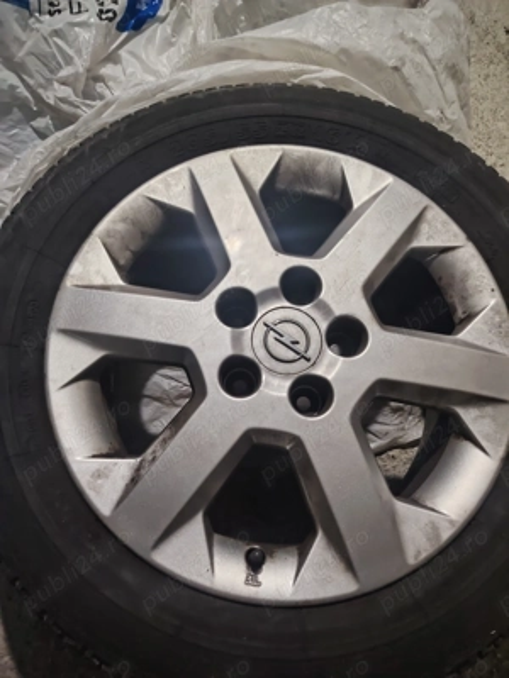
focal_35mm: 24
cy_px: 339
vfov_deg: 71.6
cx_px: 254
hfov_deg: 56.8
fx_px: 471
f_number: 1.75
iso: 2447
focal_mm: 5.25
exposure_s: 1/100
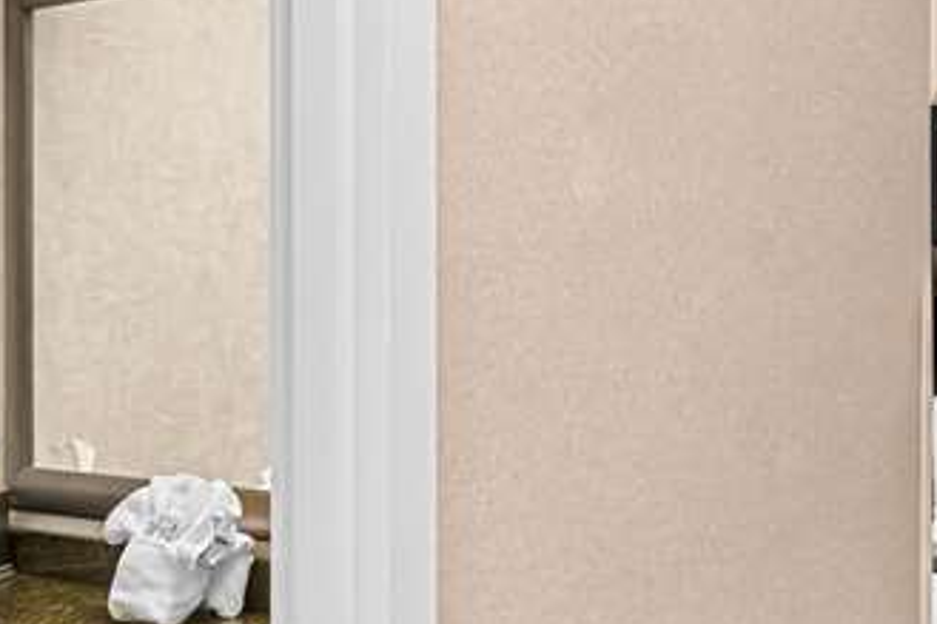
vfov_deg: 24.1
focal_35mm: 56
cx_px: 699
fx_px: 1457
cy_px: 356
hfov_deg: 34.9
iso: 320
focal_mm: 12
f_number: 8
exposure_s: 1/2
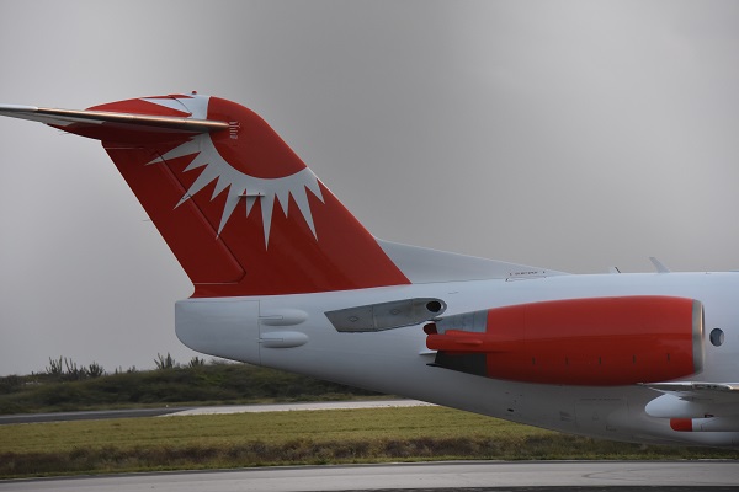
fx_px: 4772
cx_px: 370
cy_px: 246
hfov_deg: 8.9
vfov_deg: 5.9
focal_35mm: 232
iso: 800
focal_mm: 155
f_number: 6.3
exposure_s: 1/640
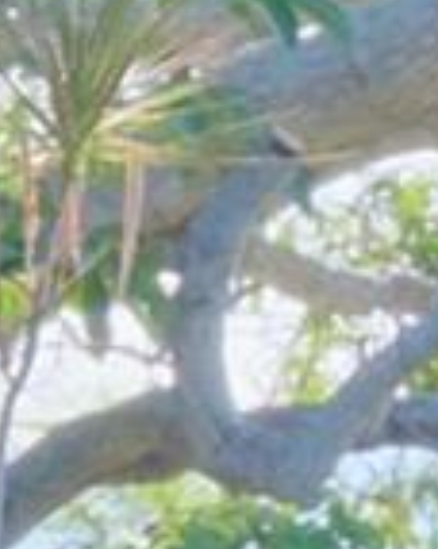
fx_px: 2907
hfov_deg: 6.3
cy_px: 825
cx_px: -1537
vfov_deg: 10.4
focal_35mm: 179
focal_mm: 11.2
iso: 640
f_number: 4
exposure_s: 1/320
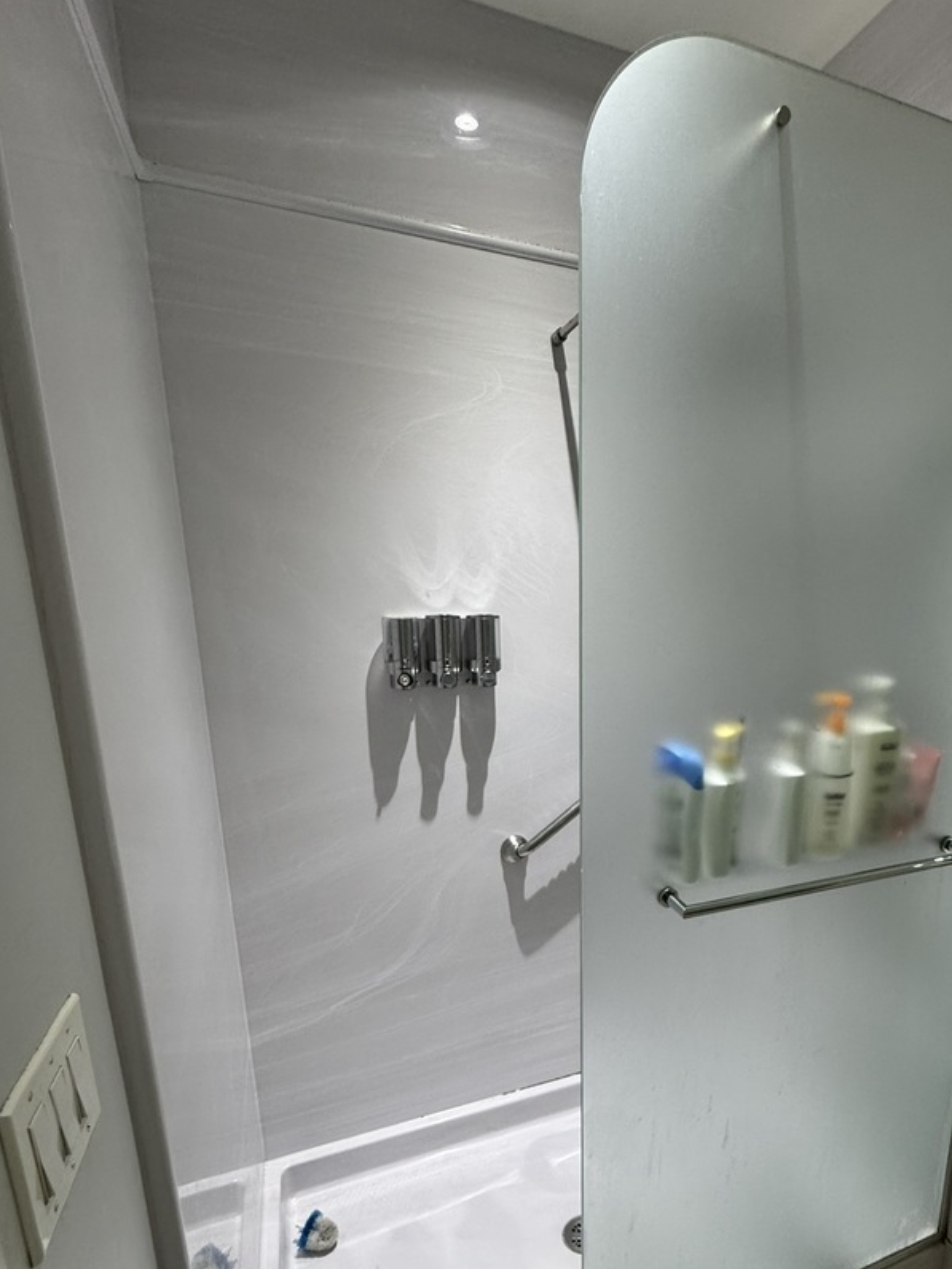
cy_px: 765
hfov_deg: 67.4
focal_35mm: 19
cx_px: 606
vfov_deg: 83.6
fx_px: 697
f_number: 2.2
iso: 250
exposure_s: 1/120
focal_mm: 2.22
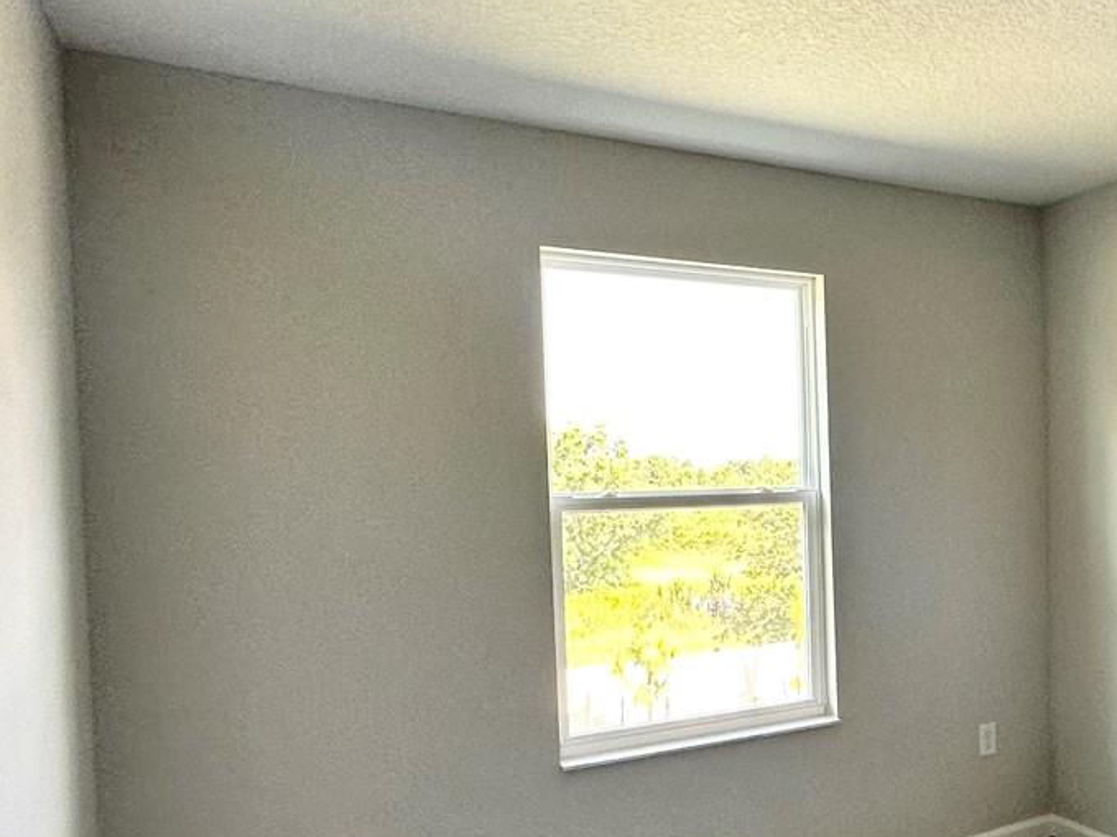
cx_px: 1000
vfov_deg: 42.7
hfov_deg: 49.5
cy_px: 498
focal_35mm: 33
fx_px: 1065
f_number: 2.2
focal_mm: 2.22
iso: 125
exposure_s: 1/120
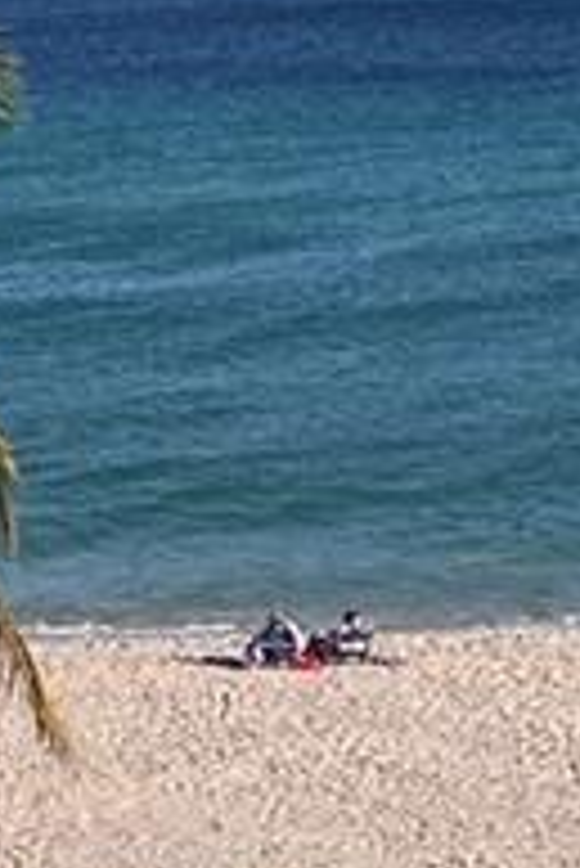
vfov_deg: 12.0
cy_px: -126
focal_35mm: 168
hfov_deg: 8.1
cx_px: -193
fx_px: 4052
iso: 50
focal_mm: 5.7
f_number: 1.5
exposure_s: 1/5882
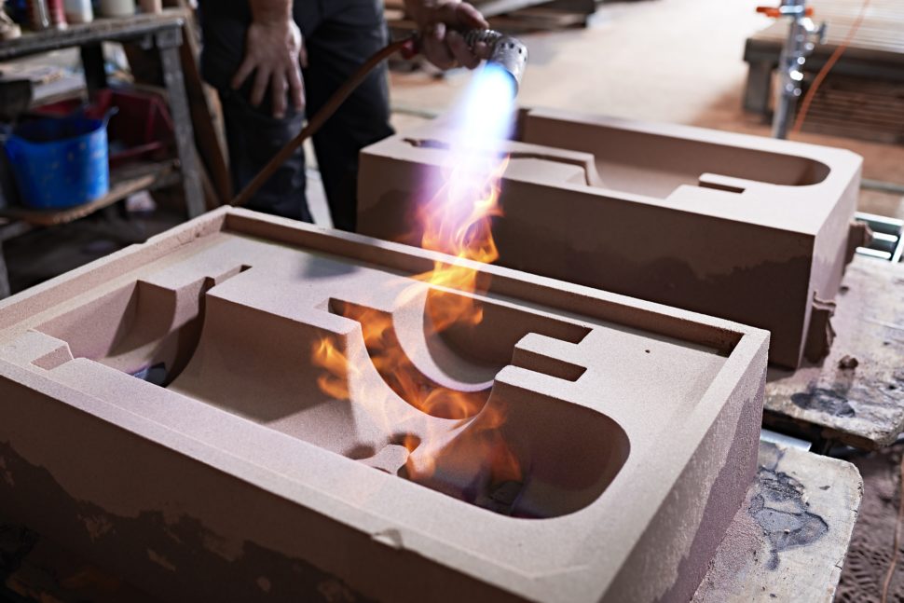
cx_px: 452
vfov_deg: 37.9
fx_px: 879
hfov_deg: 54.4
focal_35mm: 35
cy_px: 302
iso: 80
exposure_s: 1/2
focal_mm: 35
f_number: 3.2
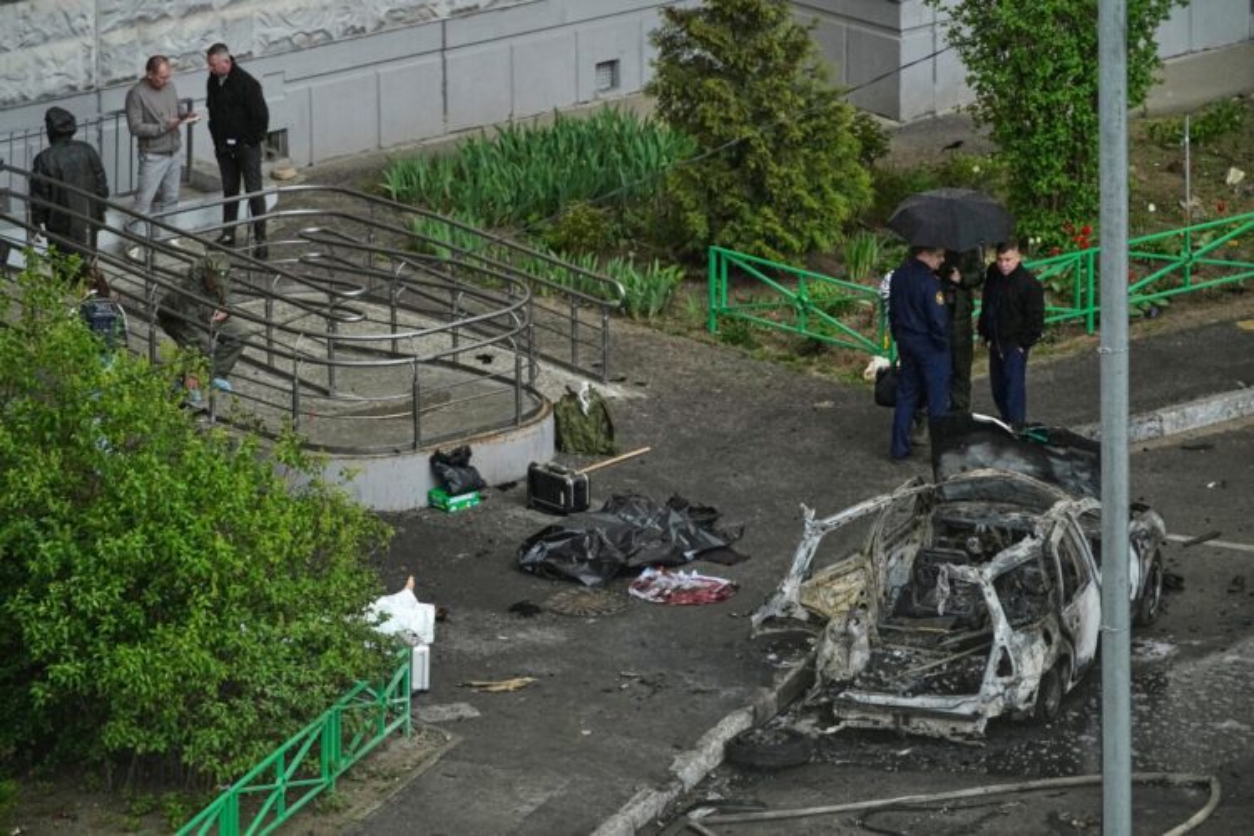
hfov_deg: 7.0
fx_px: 10310
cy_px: 418
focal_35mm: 296
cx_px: 627
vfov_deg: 4.6
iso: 2500
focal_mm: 296
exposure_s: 1/500
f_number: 5.6
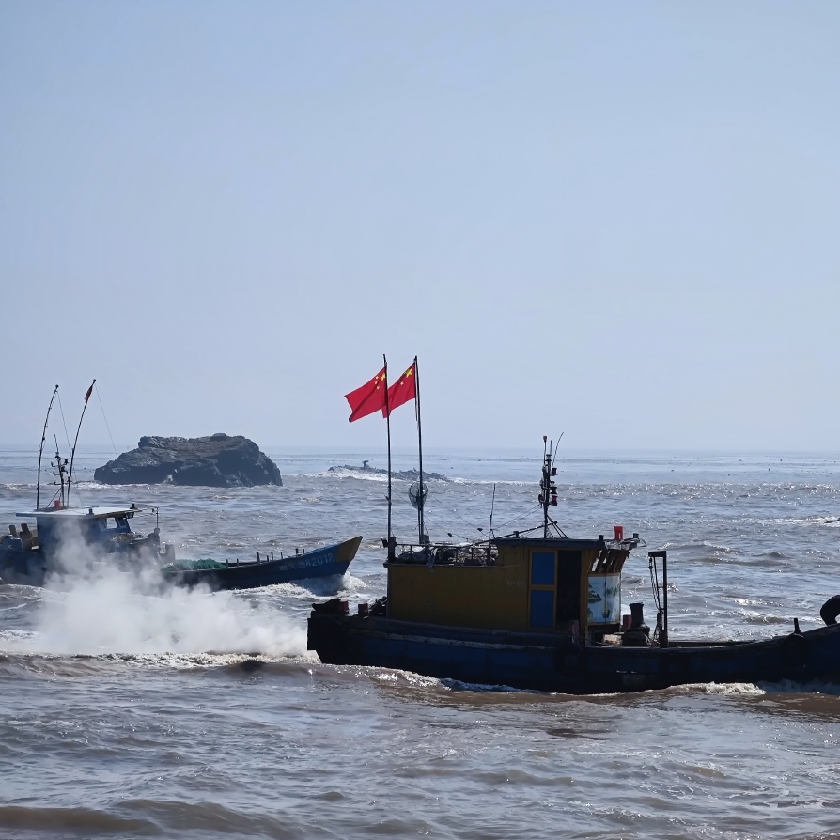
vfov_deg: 12.0
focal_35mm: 146
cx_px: 483
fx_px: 4008
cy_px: 420
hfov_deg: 12.0
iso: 56
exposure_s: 1/593
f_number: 4.1
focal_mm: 22
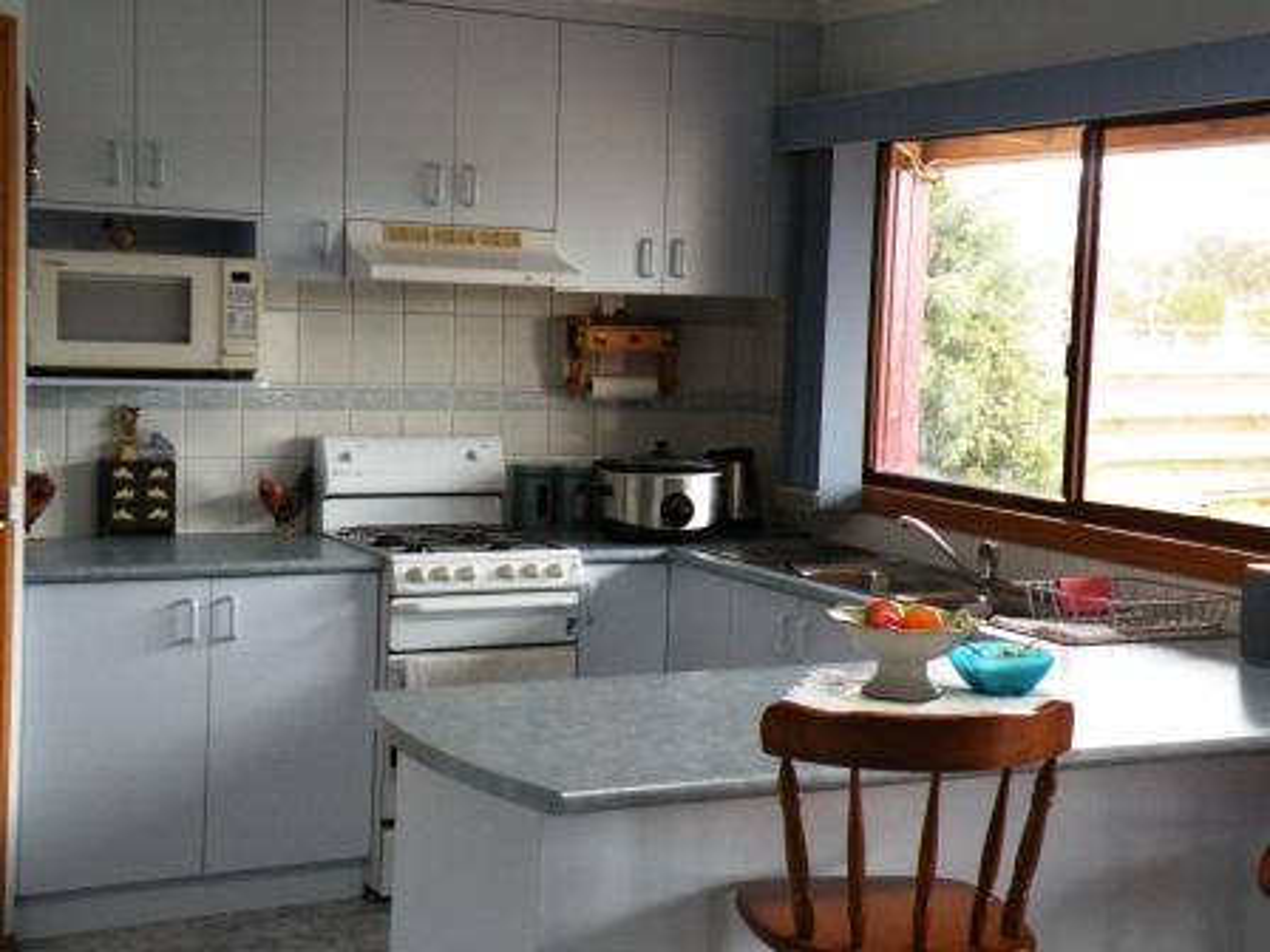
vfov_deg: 26.1
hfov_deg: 34.3
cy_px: 476
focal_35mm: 56
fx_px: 2055
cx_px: 635
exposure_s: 1/60
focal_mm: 9.8
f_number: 3.5
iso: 310
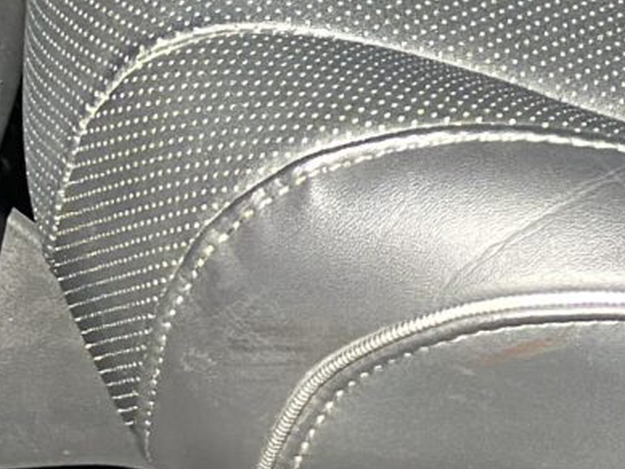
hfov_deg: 6.2
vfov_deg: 4.6
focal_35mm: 316
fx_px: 5707
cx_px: 697
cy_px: -424
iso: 80
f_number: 1.78
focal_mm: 6.86
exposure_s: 1/1565
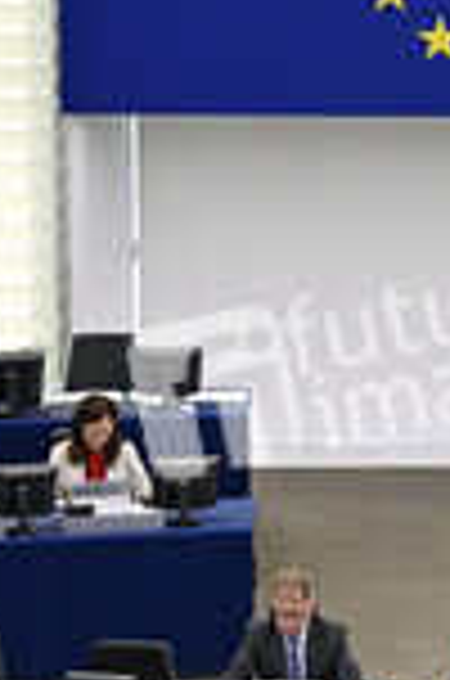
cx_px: 490
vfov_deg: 5.0
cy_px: 599
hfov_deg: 3.3
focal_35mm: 411
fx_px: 7741
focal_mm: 155
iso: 2500
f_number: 2.8
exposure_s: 1/800
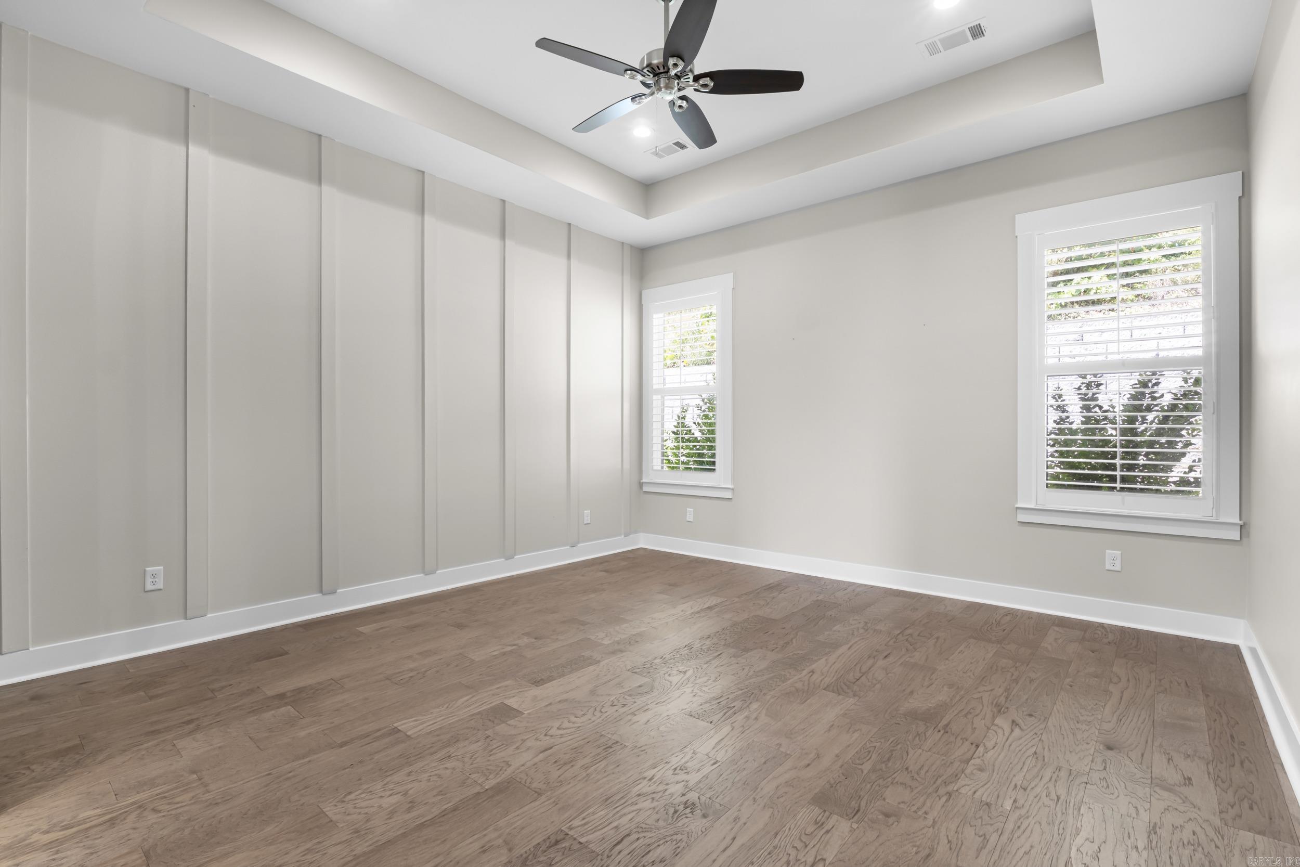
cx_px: 650
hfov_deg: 95.5
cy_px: 434
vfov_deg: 72.6
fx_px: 590
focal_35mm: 16
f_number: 9
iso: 200
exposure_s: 1/4
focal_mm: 10.9
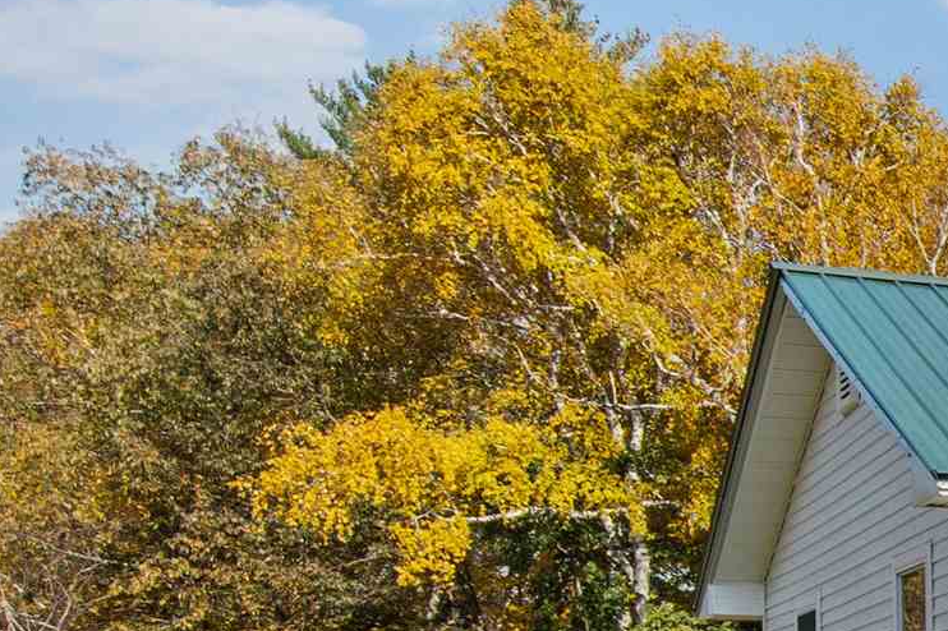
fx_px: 2290
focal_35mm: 87
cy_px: 879
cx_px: 1713
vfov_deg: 14.8
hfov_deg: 18.3
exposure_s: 1/400
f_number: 11
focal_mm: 14
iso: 100
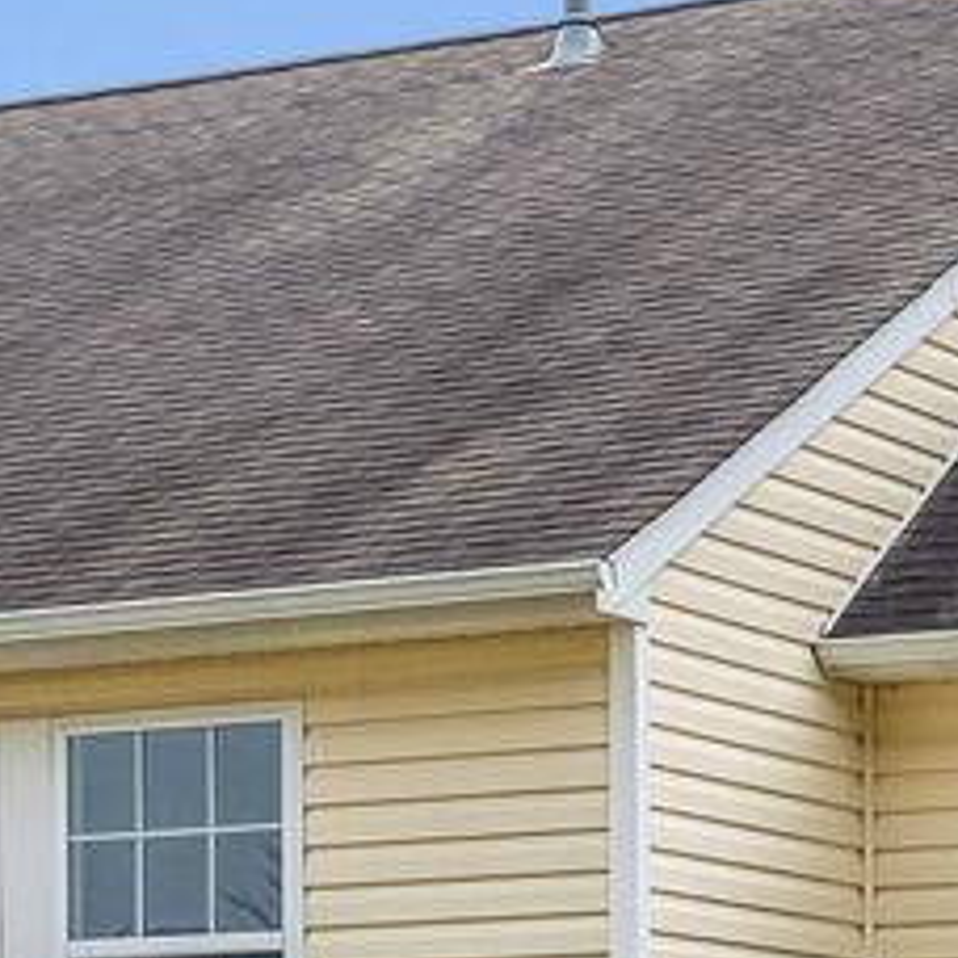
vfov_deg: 10.4
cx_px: 298
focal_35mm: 161
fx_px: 5041
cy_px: 1492
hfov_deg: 10.8
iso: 200
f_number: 8
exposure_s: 1/800
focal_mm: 25
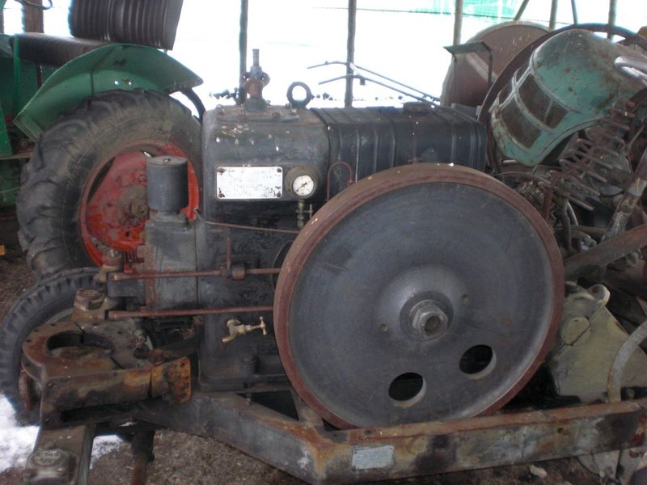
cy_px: 242
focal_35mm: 38
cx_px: 324
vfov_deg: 37.7
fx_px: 710
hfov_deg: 49.0
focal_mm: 6.3
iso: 200
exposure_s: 1/60
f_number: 3.1
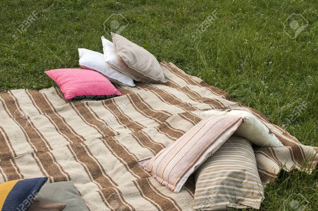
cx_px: 159
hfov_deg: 37.9
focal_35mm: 52
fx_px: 463
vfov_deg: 25.7
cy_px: 106
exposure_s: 1/160
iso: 320
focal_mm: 35
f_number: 7.1
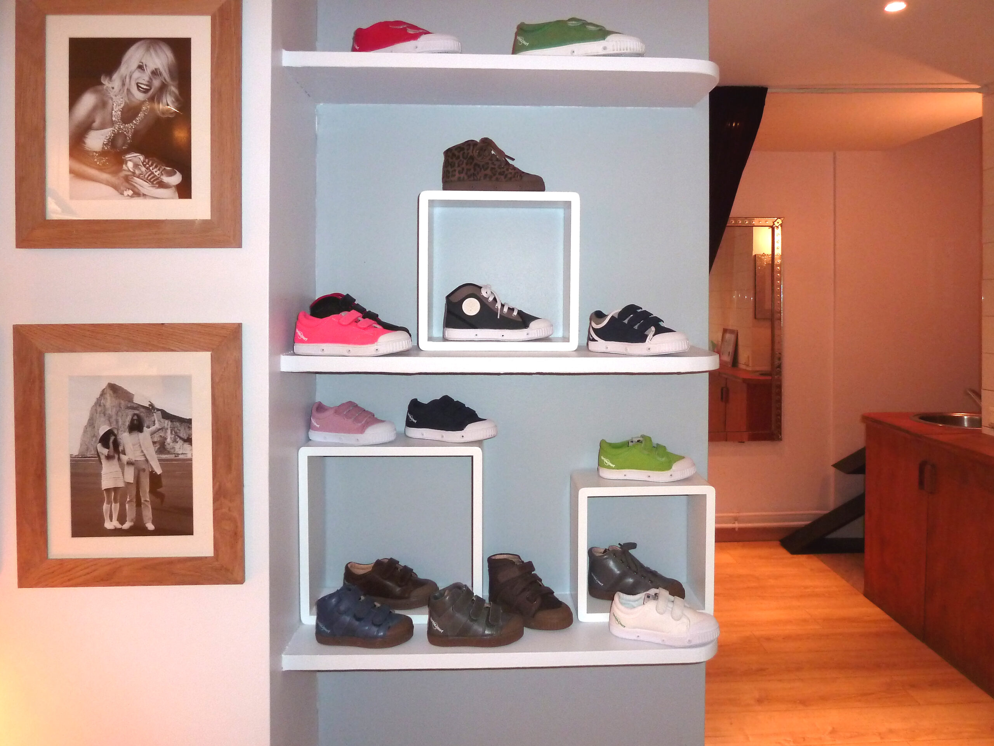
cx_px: 497
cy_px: 373
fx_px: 718
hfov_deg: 69.4
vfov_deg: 54.9
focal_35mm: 25
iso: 200
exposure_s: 1/30
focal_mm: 4.1
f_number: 3.3
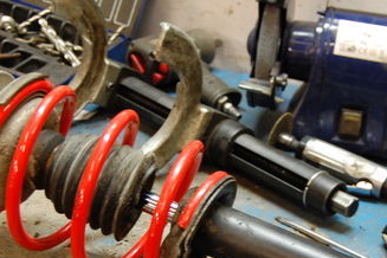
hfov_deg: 23.1
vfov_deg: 15.4
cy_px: 204
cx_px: 226
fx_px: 946
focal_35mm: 88
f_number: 4.2
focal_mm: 30
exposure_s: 1/25
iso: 800
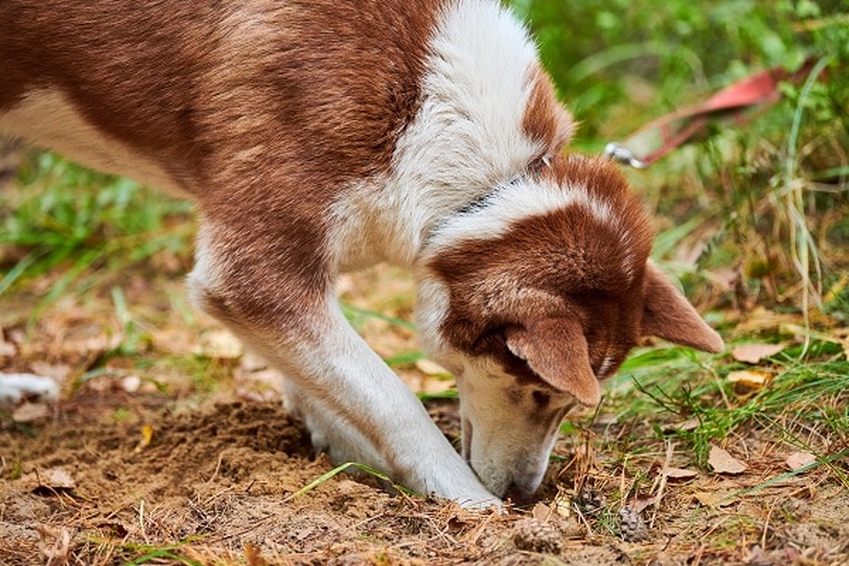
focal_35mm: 170
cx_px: 424
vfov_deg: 8.1
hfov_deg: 12.1
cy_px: 283
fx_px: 4009
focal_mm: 170
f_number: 3.2
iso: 800
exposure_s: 1/640
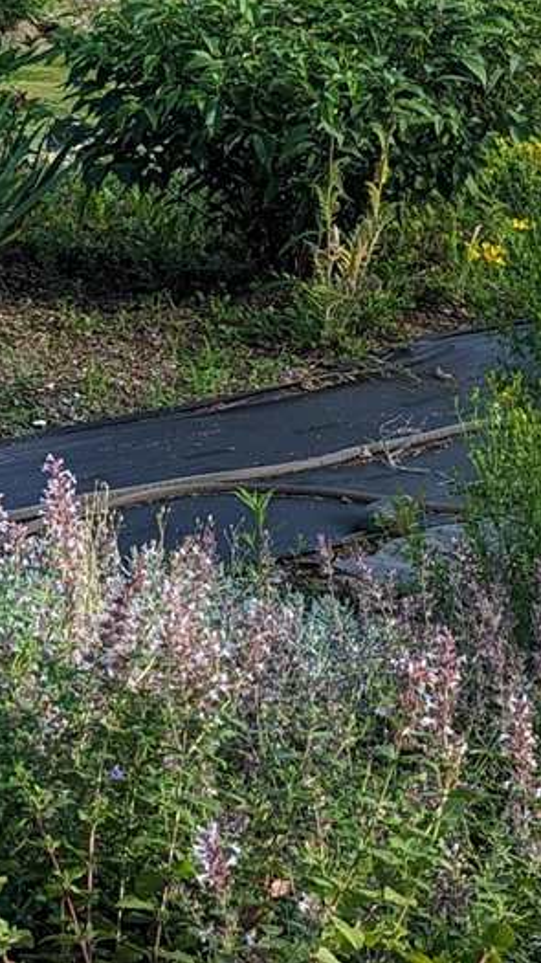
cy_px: 143
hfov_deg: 9.7
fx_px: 2935
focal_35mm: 115
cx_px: -567
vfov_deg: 18.4
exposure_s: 1/803
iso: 45
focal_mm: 6.81
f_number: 1.85
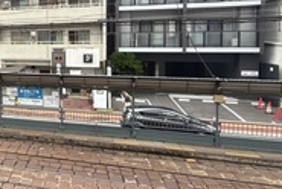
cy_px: 47
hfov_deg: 34.1
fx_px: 345
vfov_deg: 30.1
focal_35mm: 44
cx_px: -70
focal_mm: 2.22
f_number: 2.2
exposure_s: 1/303
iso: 64
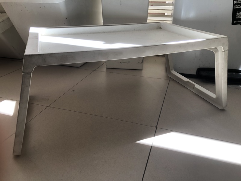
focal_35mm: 28
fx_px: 195
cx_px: 120
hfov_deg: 63.4
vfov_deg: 49.7
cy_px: 90
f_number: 1.8
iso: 20
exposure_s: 1/121
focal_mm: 3.99
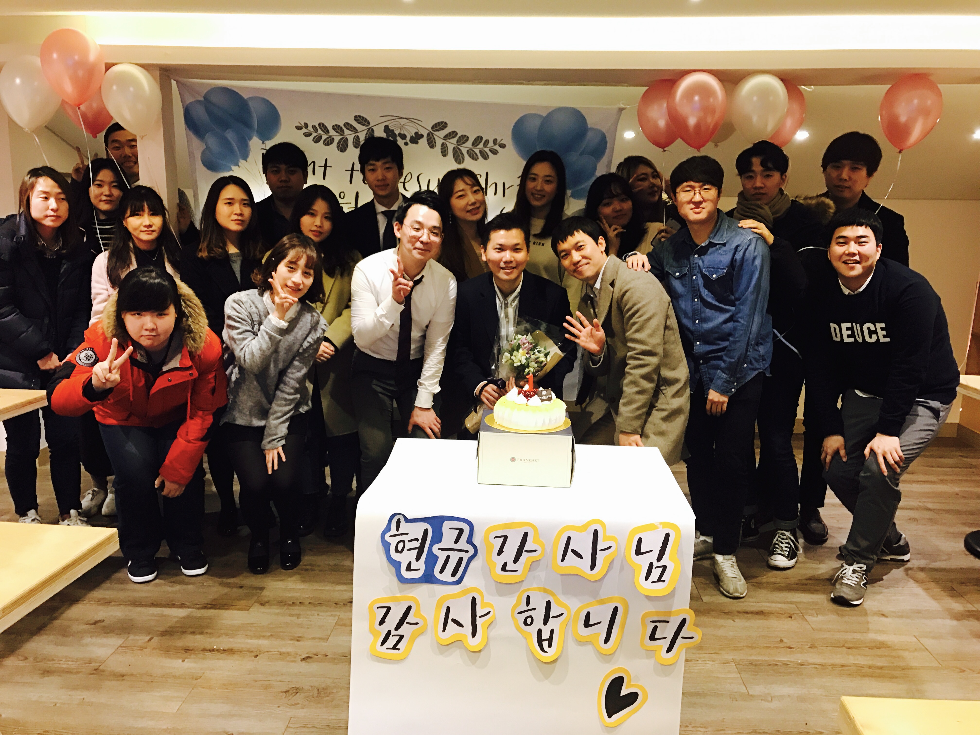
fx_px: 793
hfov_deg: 63.4
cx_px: 490
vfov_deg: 49.7
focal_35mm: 28
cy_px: 368
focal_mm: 3.99
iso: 50
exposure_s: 1/15
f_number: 1.8
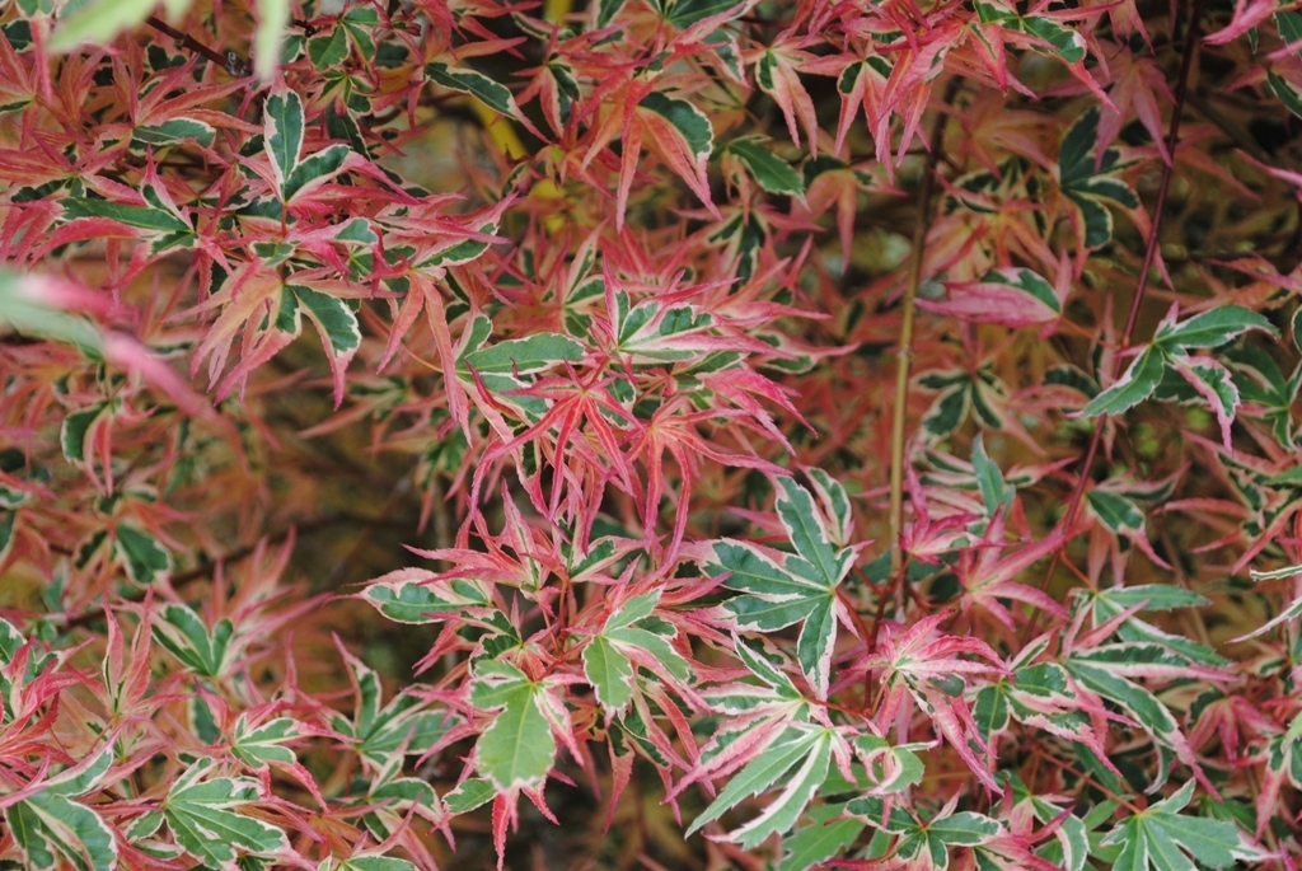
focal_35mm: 72
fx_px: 2607
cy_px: 436
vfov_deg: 19.0
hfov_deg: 28.0
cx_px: 651
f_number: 7.1
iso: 200
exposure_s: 1/60
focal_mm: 48
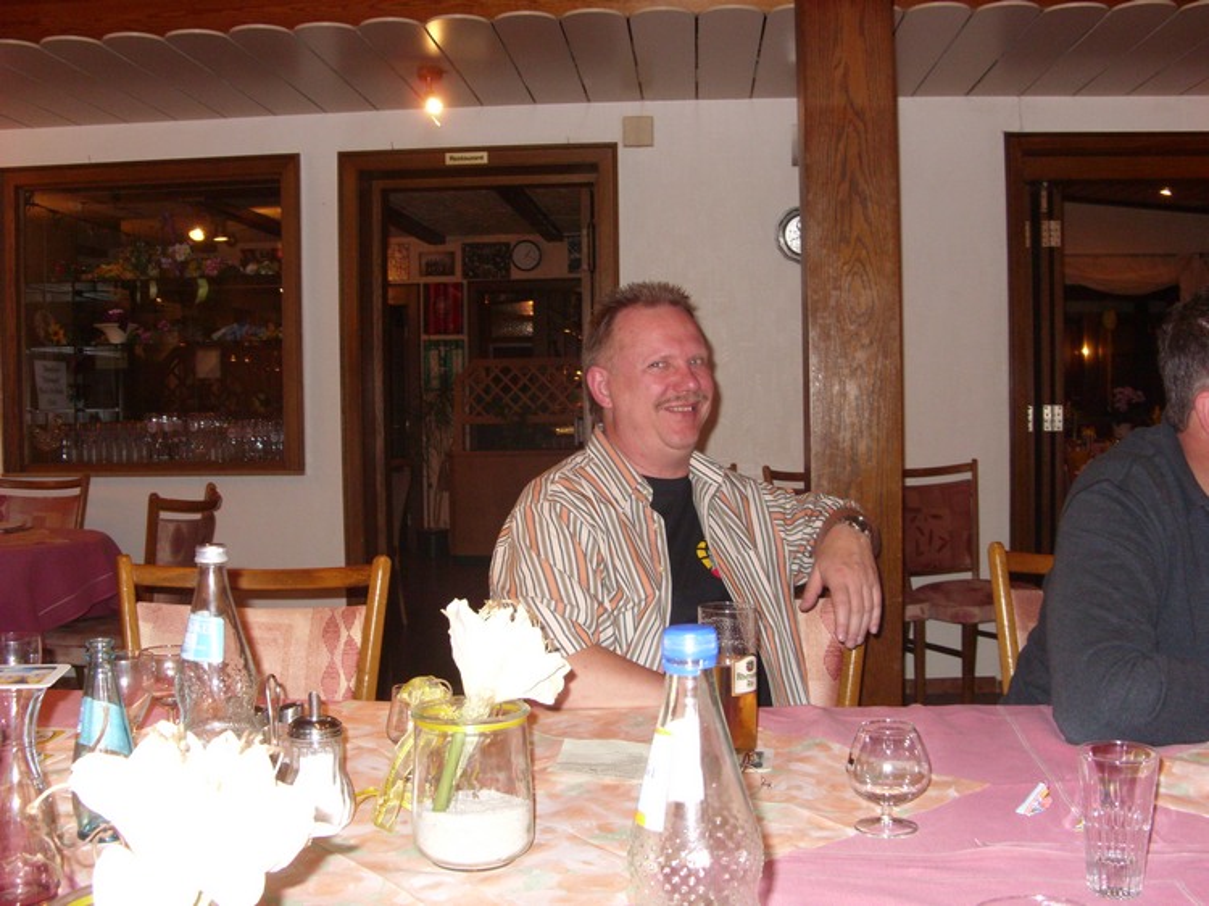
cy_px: 453
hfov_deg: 49.0
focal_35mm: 38
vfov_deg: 37.7
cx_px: 604
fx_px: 1327
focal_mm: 6.3
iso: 200
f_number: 2.8
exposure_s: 1/30
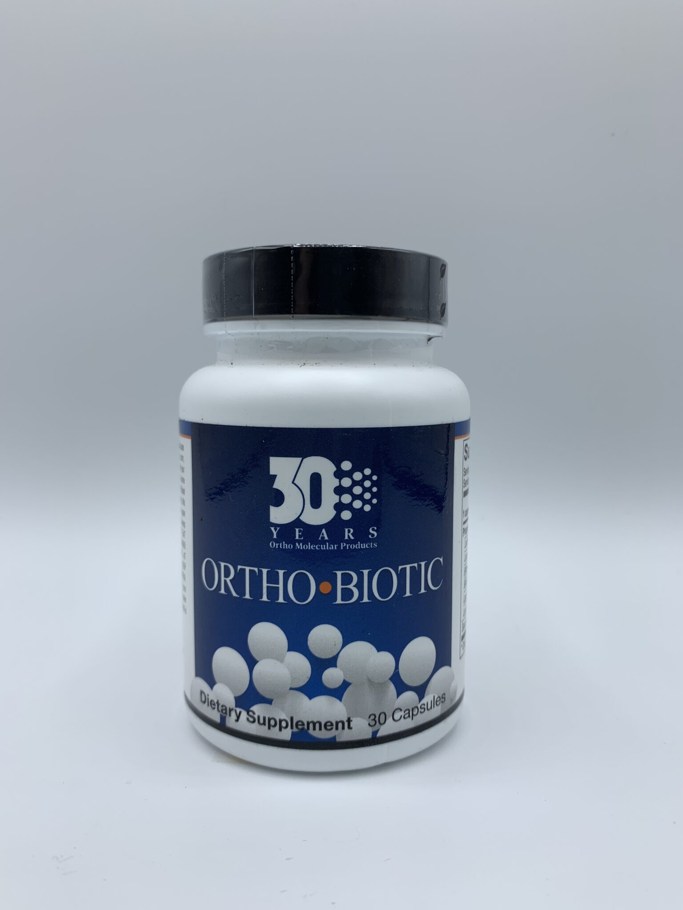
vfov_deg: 67.3
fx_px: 684
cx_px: 342
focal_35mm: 26
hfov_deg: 53.1
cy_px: 455
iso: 25
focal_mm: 4.25
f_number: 1.8
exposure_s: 1/635
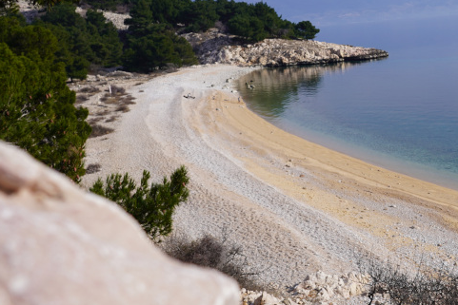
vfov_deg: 25.0
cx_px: 356
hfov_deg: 35.8
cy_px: 124
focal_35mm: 54
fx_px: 687
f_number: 5
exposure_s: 1/1000
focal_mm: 26
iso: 100
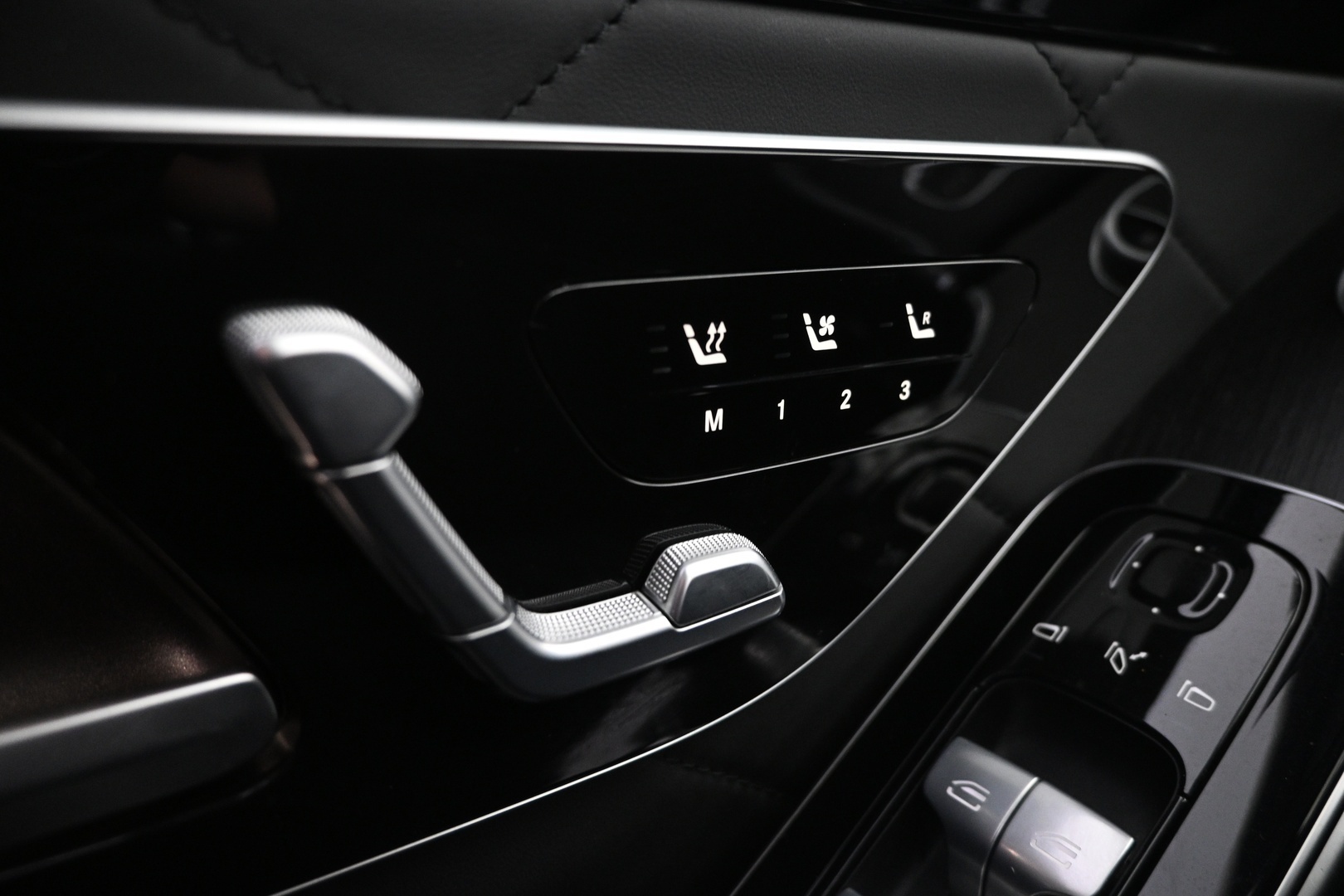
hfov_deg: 73.7
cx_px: 672
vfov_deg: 53.1
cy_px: 448
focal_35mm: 24
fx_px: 896
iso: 1600
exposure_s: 1/15
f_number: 3.5
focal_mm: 16
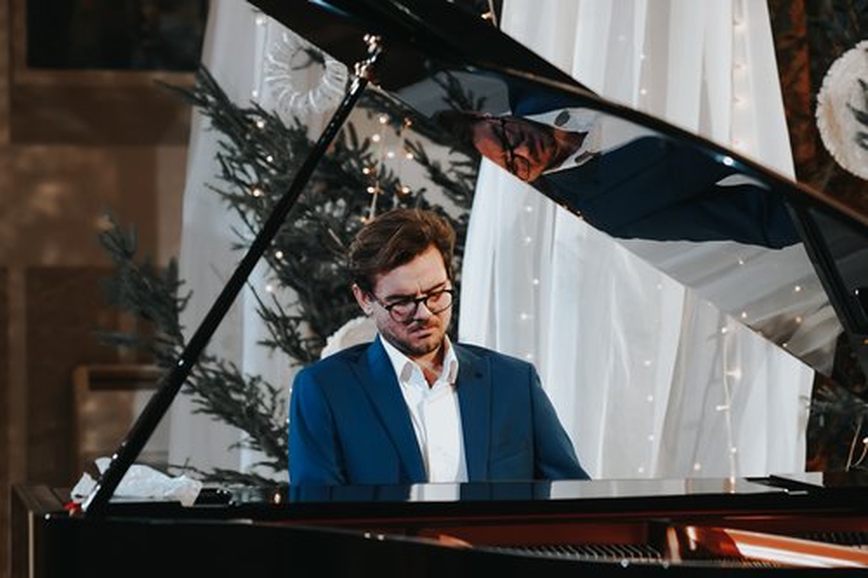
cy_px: 289
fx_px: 2531
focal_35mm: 105
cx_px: 434
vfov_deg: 13.0
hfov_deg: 19.5
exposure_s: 1/200
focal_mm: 70
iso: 1600
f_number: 2.8
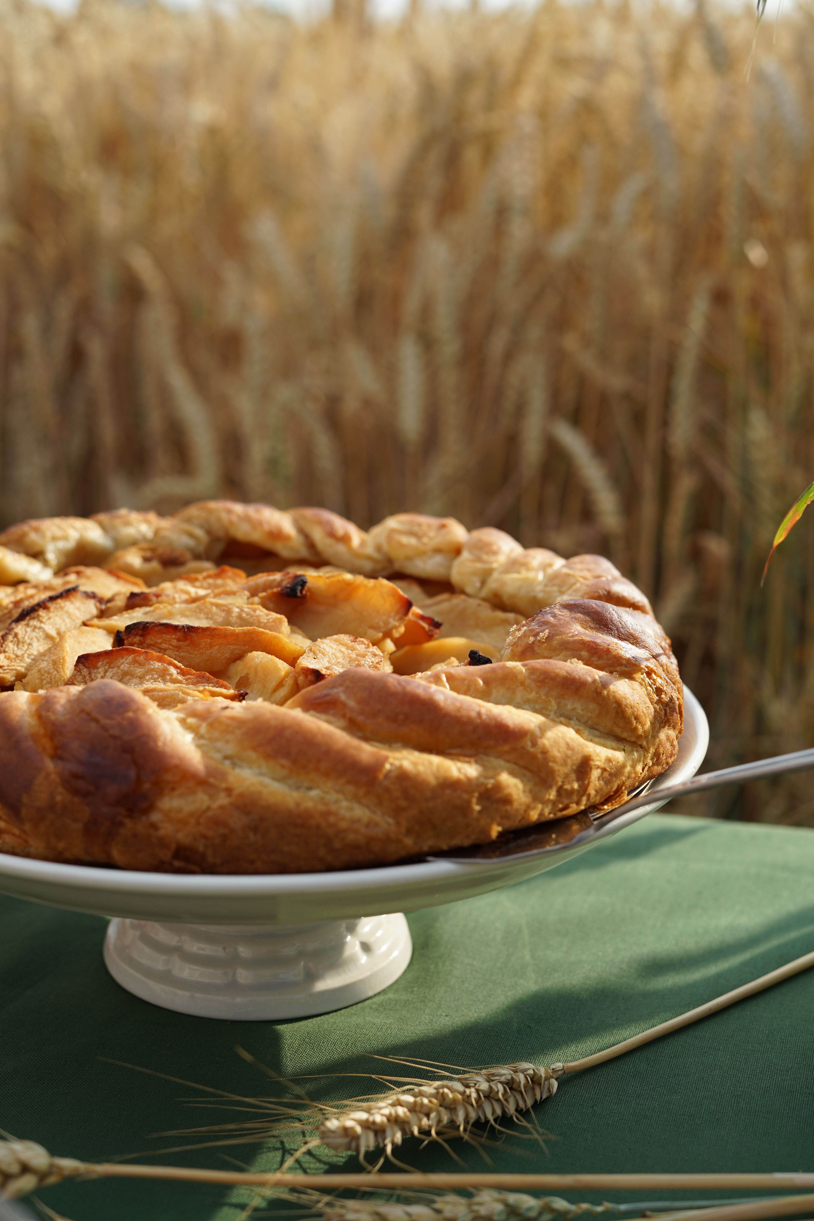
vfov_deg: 39.6
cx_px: 407
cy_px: 610
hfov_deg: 27.0
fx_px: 1696
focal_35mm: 50
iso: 100
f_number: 5.6
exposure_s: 1/250
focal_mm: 50
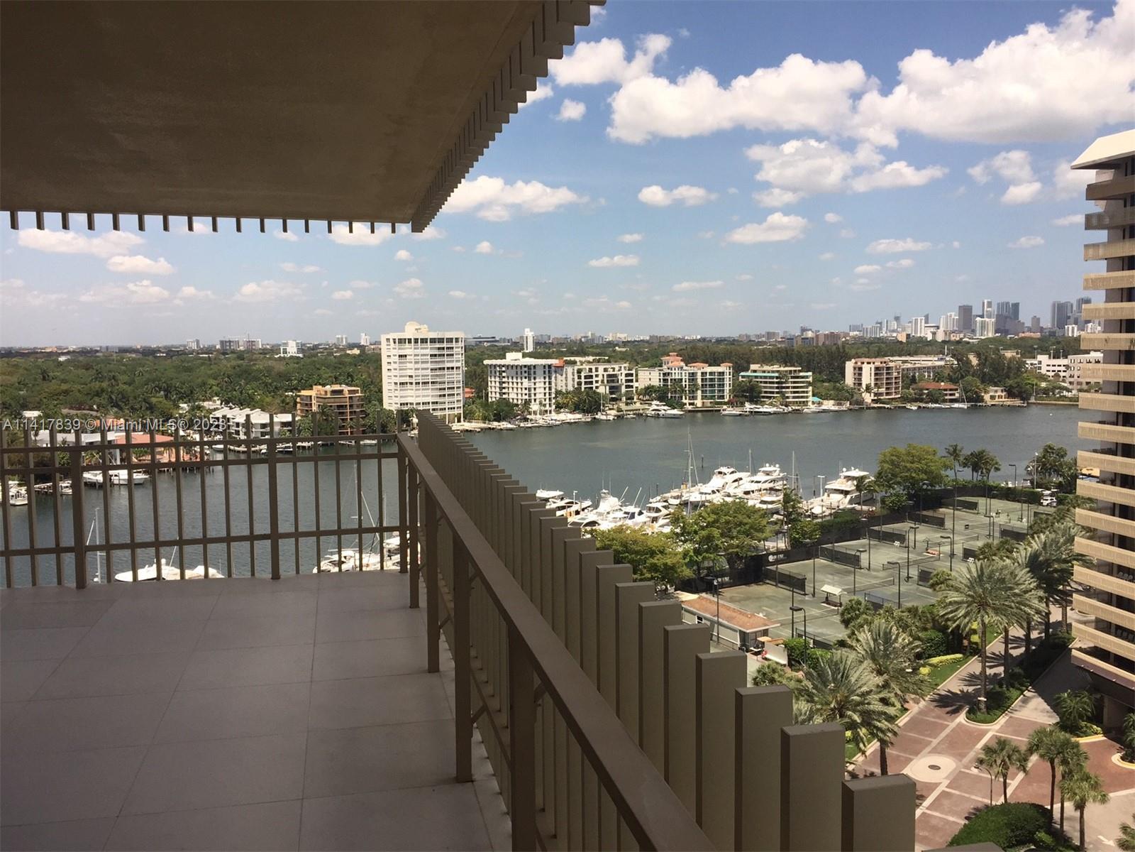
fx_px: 951
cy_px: 426
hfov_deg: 61.7
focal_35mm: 29
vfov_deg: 48.2
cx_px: 568
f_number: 2.2
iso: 40
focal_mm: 4.15
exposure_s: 1/2639
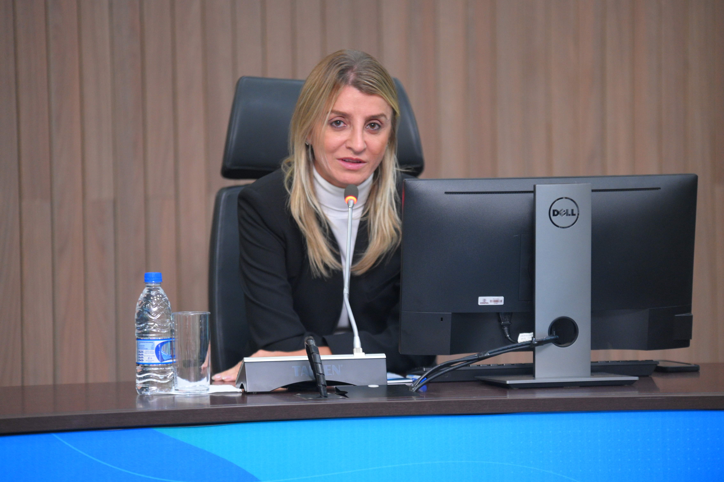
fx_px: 3217
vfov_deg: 8.6
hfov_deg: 12.8
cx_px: 362
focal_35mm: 160
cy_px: 241
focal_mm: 160
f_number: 2.8
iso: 4000
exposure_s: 1/125
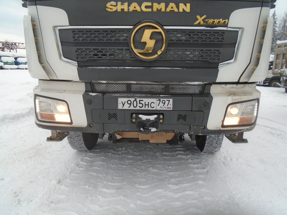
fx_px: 216
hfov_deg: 67.3
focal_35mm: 26
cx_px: 144
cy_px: 108
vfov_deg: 53.1
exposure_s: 1/125
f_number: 3.2
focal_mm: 4.6
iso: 100
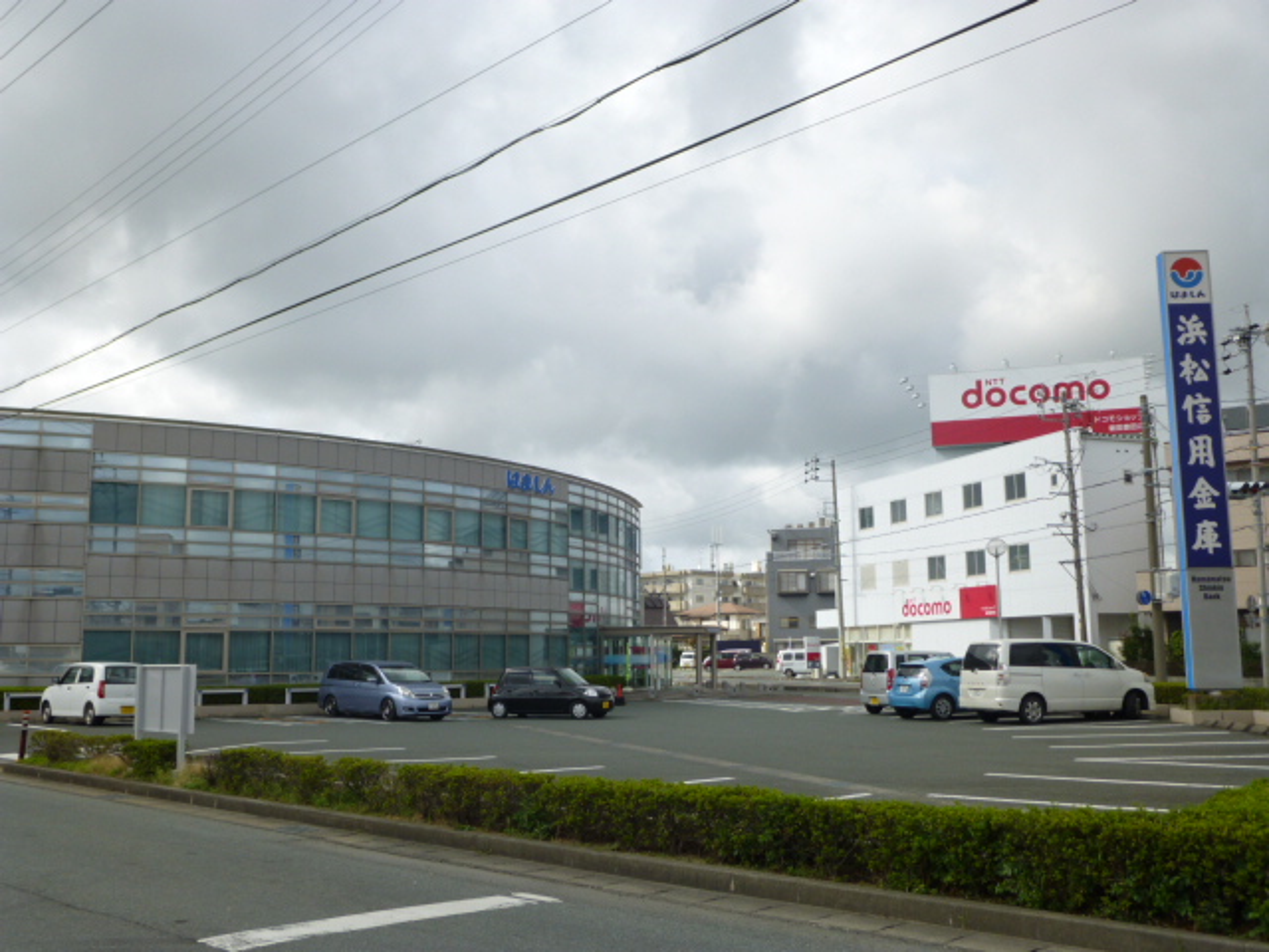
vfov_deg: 41.8
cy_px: 476
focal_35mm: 34
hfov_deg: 54.0
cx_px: 634
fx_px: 1246
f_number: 3.5
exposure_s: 1/1000
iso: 100
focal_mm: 6
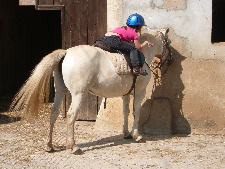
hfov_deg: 23.5
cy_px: 82
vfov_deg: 17.8
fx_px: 540
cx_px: 103
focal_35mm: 83
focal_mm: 12.2
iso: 80
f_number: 6.2
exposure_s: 1/320
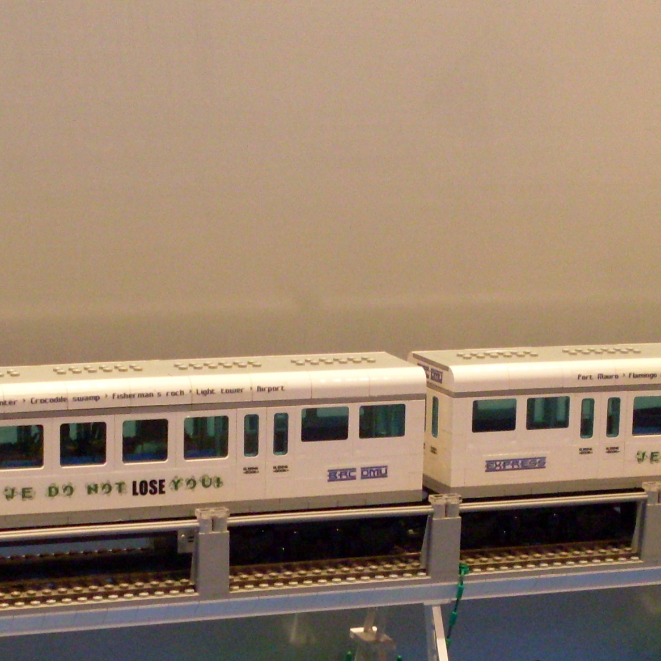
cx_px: 317
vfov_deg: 18.2
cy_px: 573
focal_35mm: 94
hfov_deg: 18.5
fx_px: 2031
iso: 200
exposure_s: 1/6
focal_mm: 6.3
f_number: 2.8
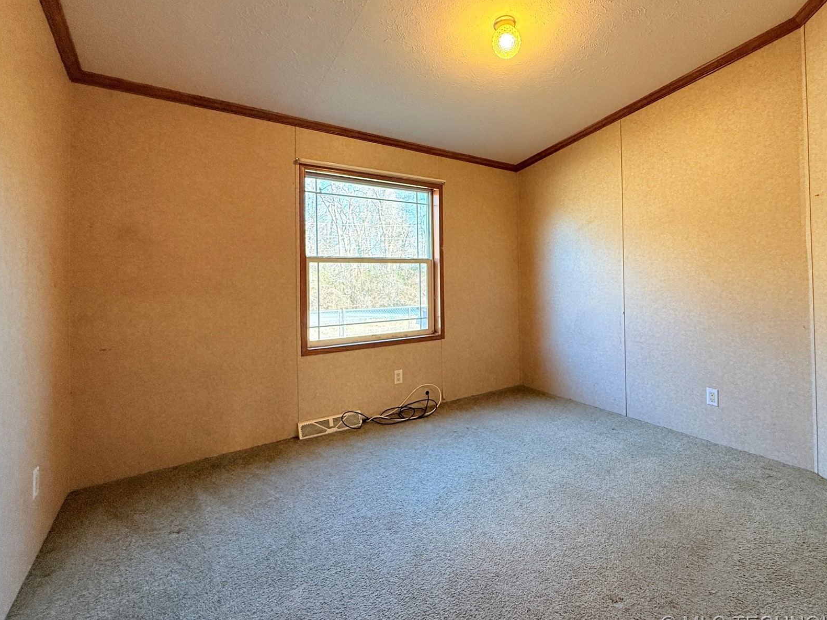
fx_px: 406
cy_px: 270
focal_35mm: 17
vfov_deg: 74.4
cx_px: 480
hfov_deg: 90.3
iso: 250
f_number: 2.2
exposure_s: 1/99
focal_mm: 2.22
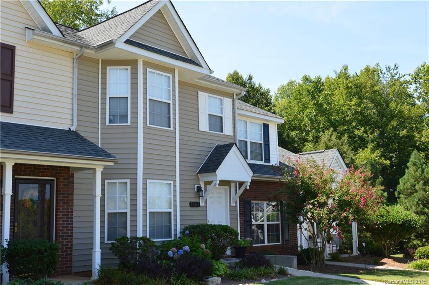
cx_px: 214
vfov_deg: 31.8
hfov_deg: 46.5
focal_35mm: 42
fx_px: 500
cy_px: 142
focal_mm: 28
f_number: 10
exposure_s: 1/250
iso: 400
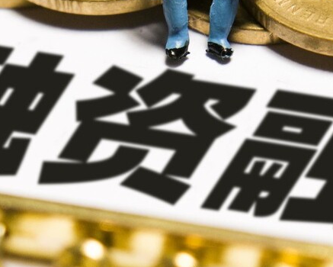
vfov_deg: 8.0
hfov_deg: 10.0
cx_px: 224
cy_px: 111
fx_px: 1903
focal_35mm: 193
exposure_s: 1/160
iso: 500
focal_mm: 50
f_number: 5
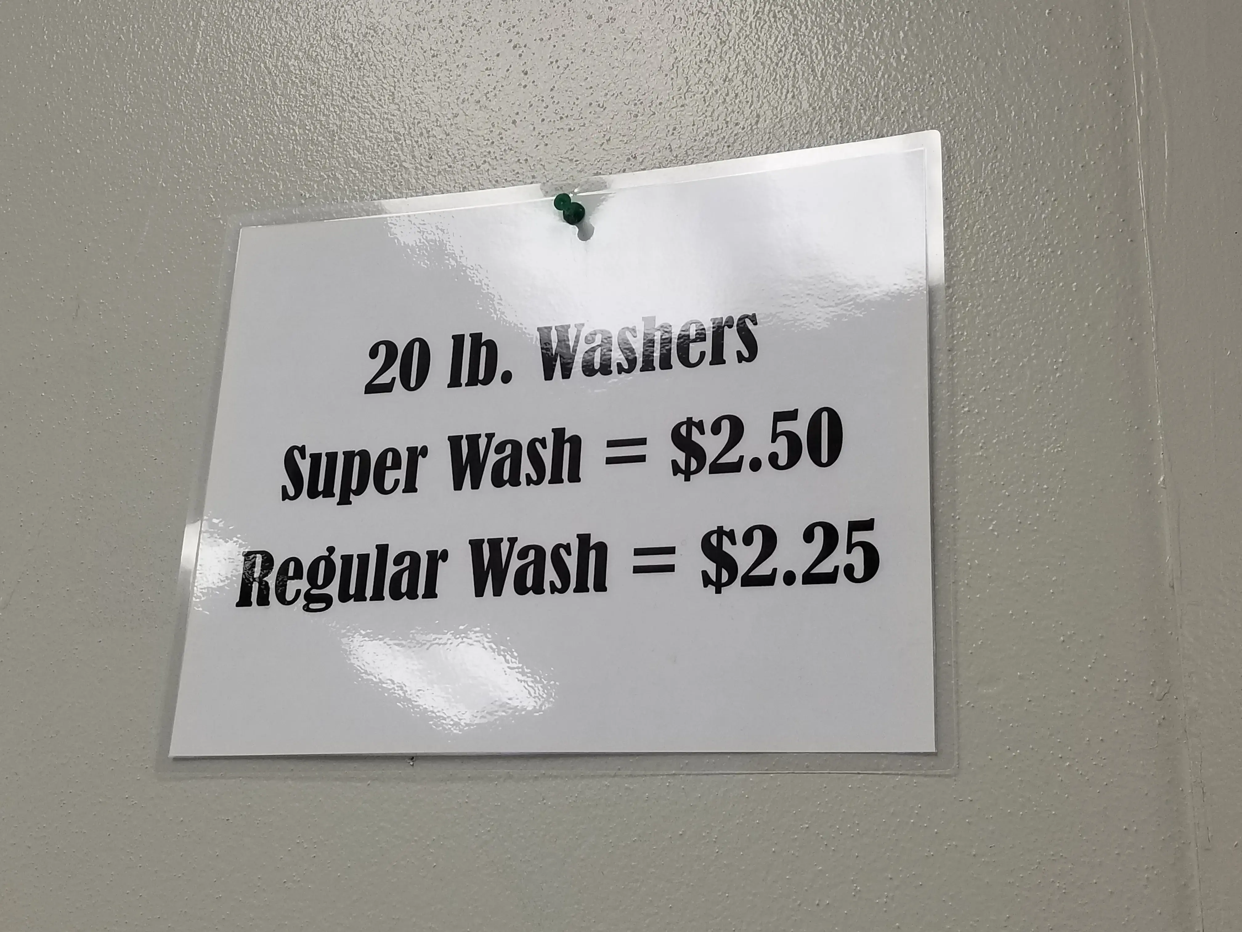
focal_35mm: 26
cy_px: 466
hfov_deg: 67.3
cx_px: 621
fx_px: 933
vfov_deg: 53.1
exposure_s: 1/60
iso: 80
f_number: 1.7
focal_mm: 4.25
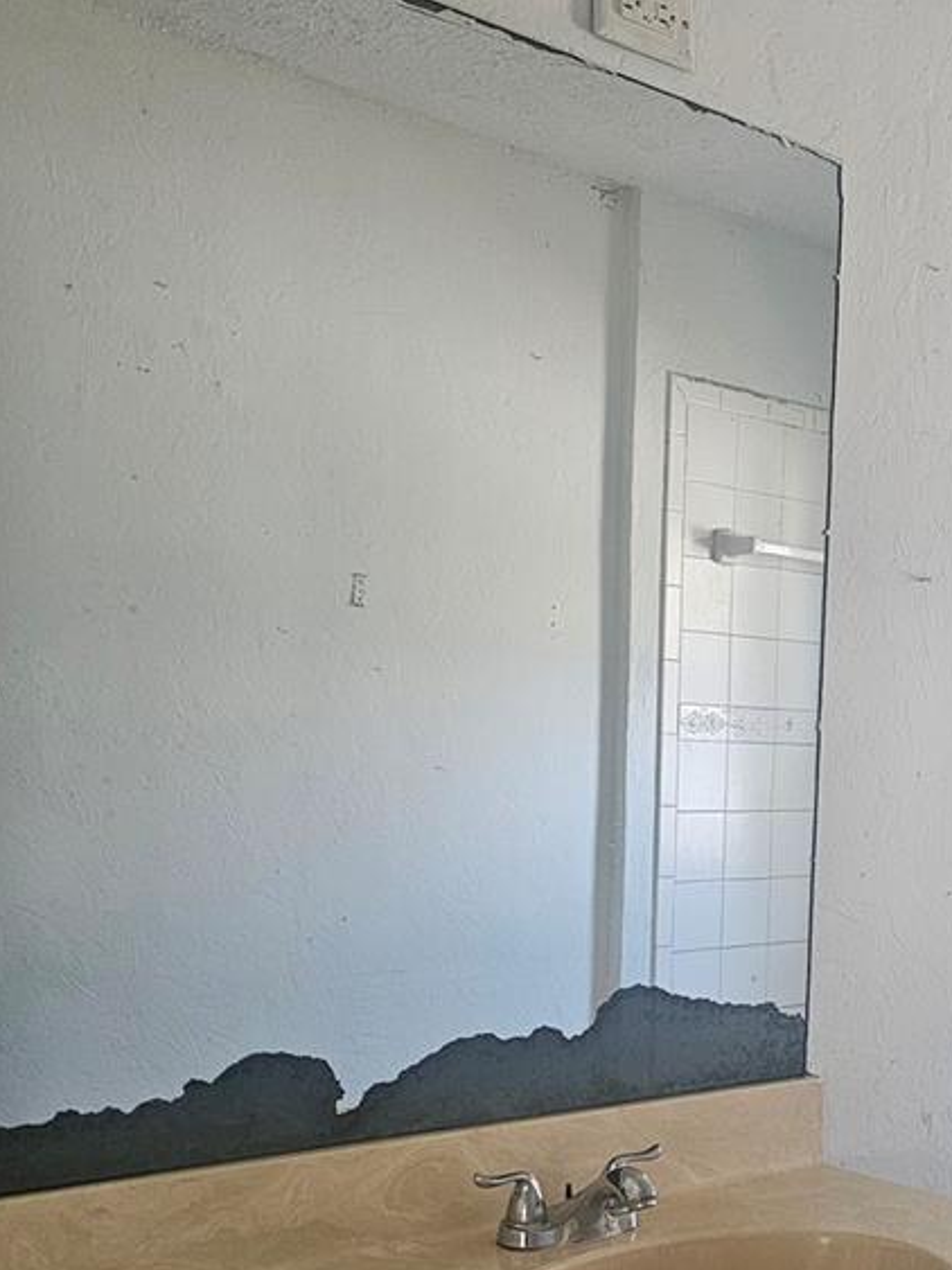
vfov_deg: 37.7
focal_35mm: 49
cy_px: 988
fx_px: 1797
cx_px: 790
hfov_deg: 28.9
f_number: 1.7
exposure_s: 1/120
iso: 320
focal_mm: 6.3
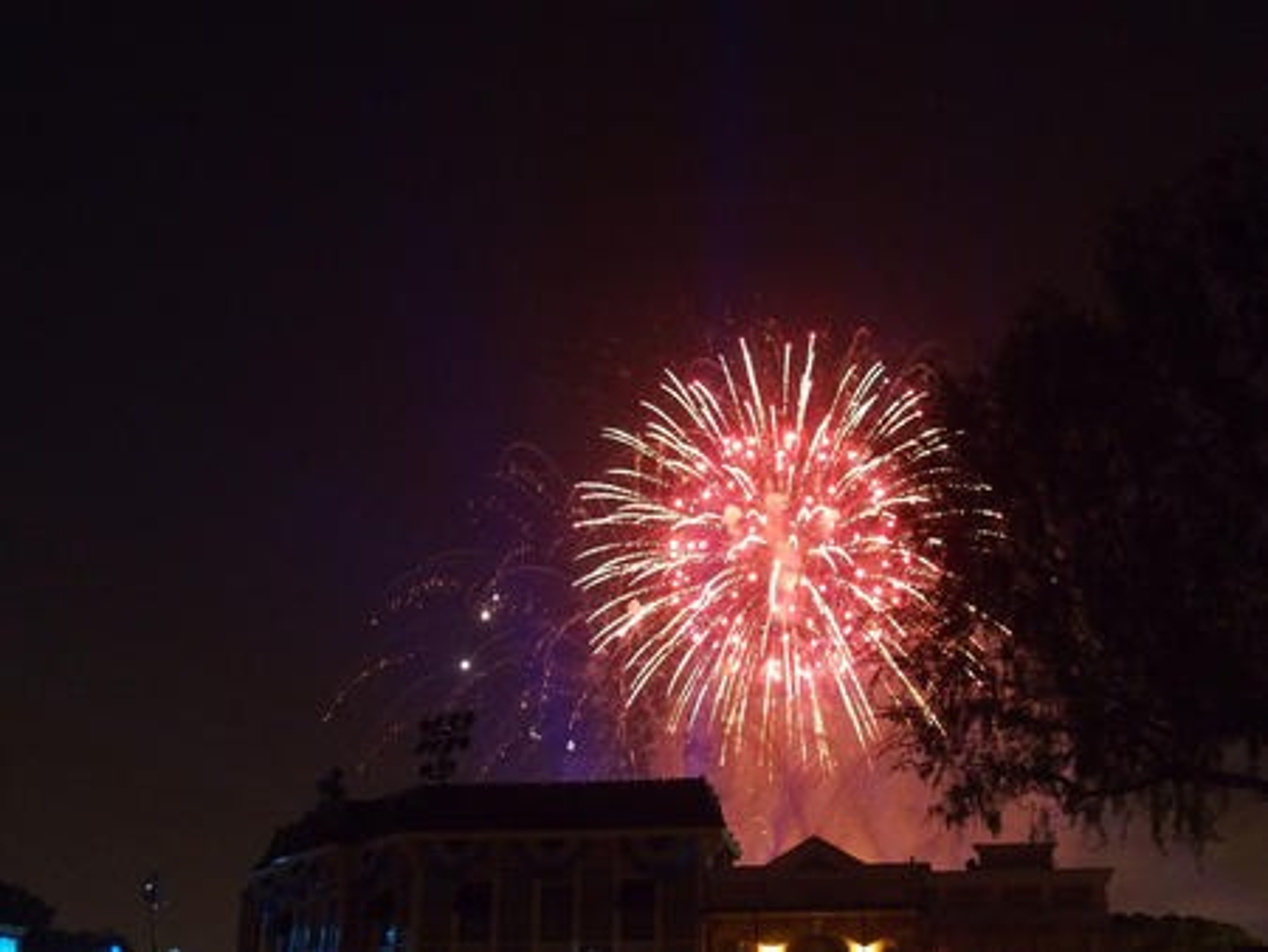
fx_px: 1539
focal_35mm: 42
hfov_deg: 44.8
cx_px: 634
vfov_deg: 34.4
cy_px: 476
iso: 1600
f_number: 2.8
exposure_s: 1/10
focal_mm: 9
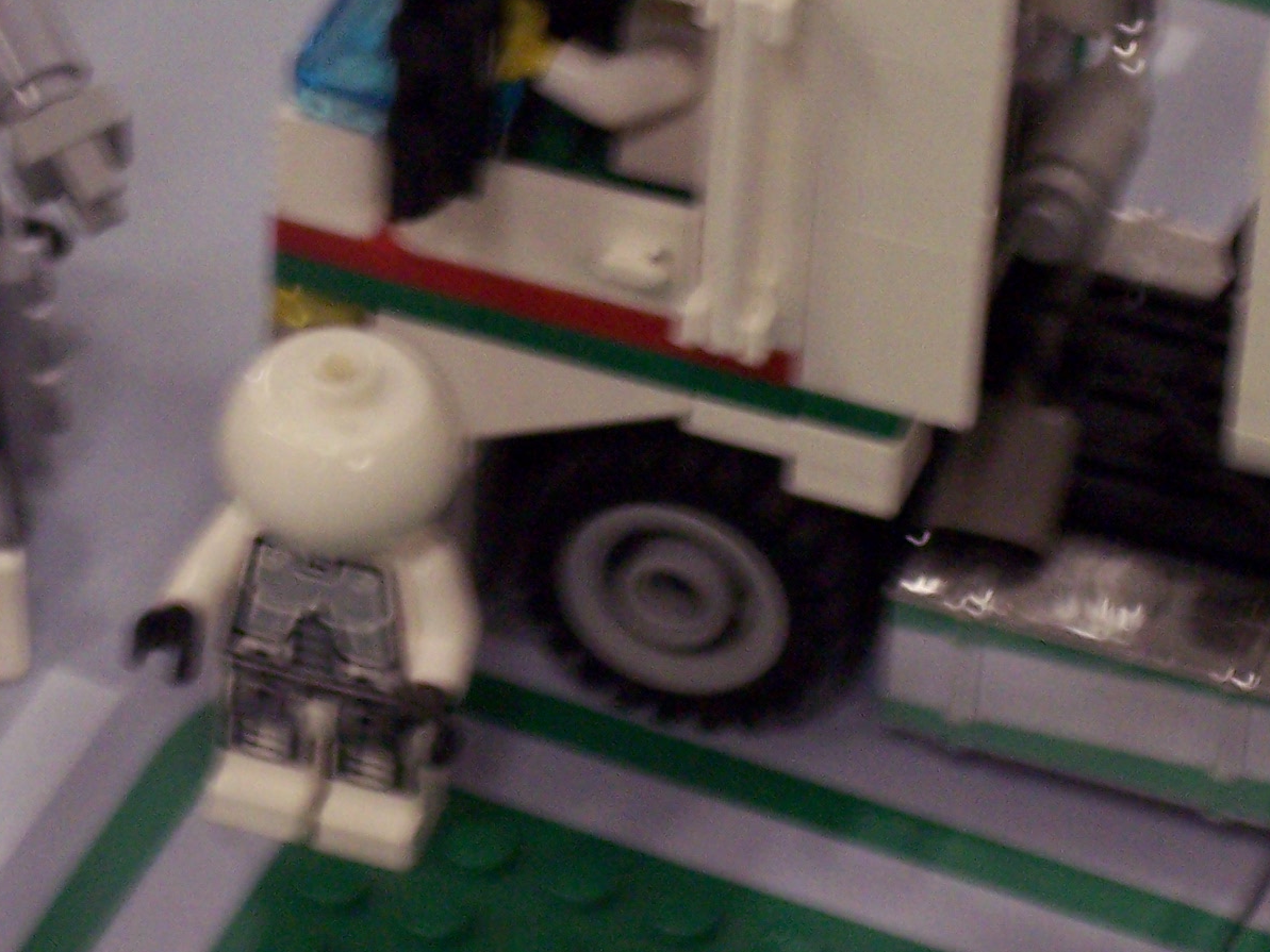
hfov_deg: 7.1
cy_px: 261
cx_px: 398
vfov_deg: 5.3
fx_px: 10274
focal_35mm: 280
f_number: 4.8
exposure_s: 1/8
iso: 200
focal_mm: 24
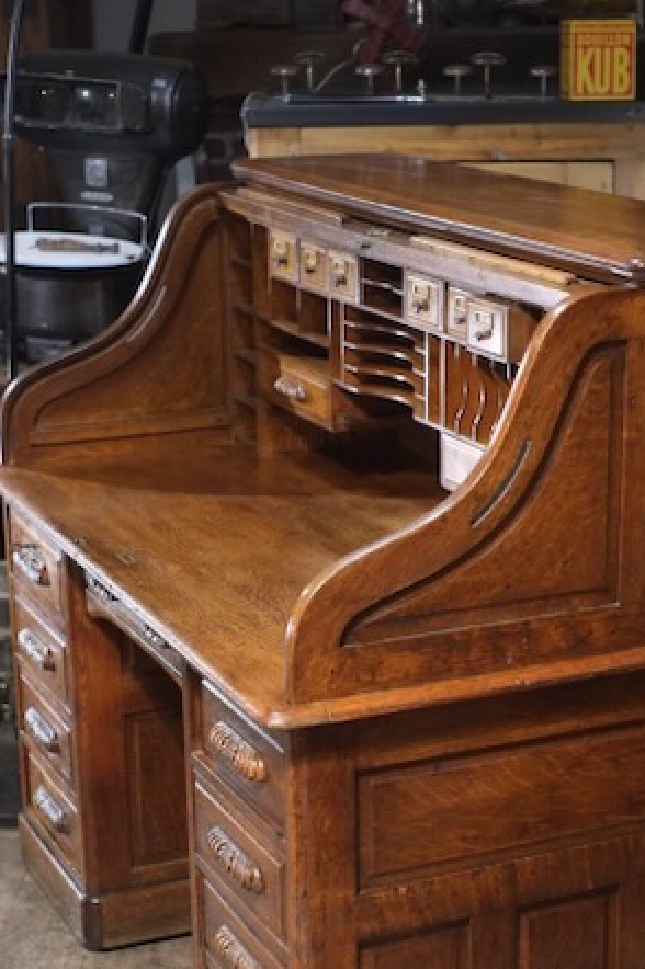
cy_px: 642
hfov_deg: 18.9
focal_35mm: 72
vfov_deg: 27.9
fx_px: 1938
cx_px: 415
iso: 3200
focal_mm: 35
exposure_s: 1/125
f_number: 3.6
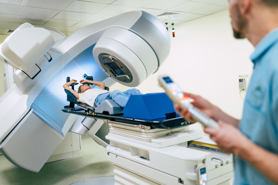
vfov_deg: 37.9
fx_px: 270
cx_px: 139
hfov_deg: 54.4
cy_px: 92
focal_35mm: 35
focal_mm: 35
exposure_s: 1/100
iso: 500
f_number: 1.8
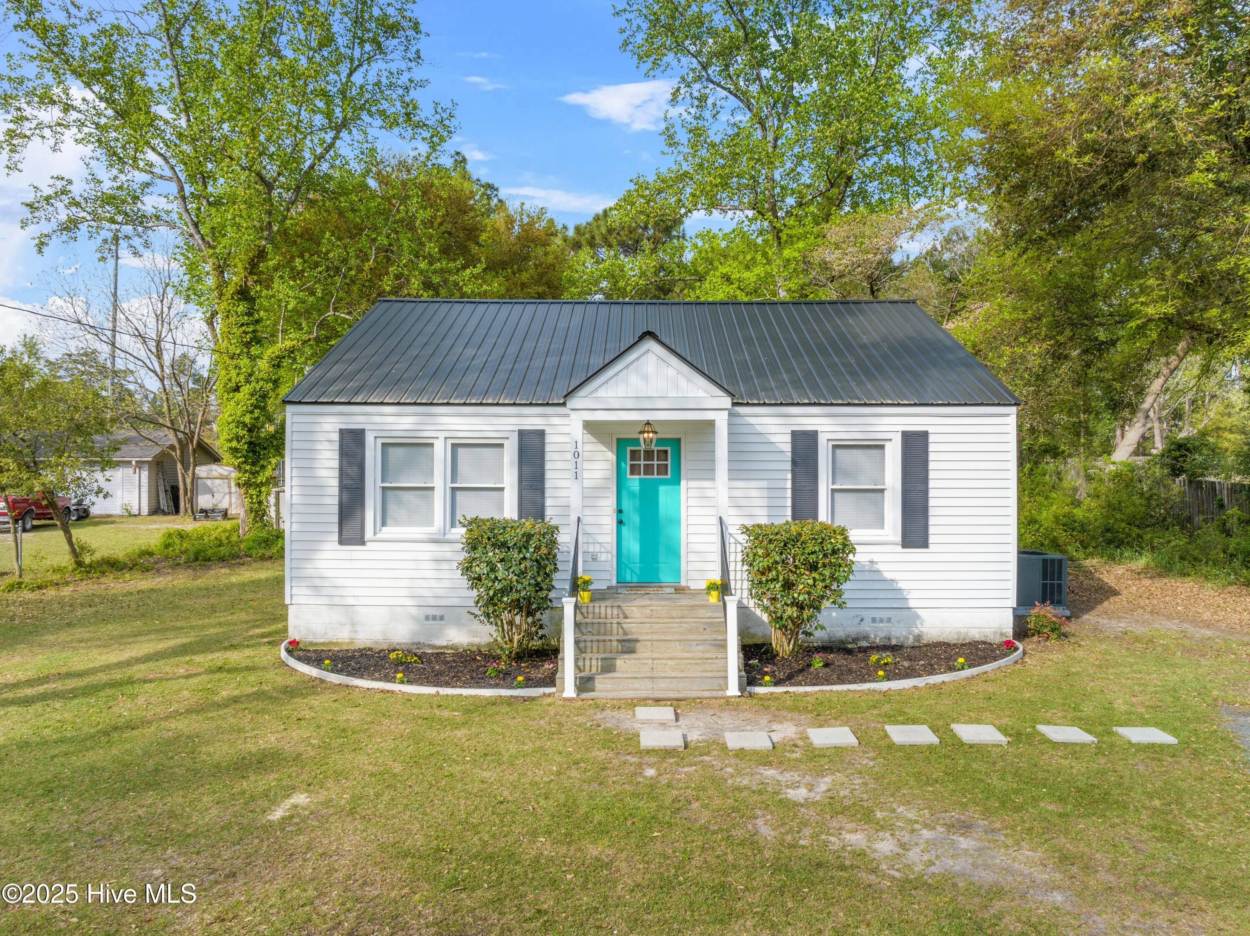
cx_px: 625
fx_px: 866
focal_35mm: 24
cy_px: 468
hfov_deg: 71.6
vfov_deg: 56.8
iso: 100
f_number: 8
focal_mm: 12.29
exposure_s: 1/10
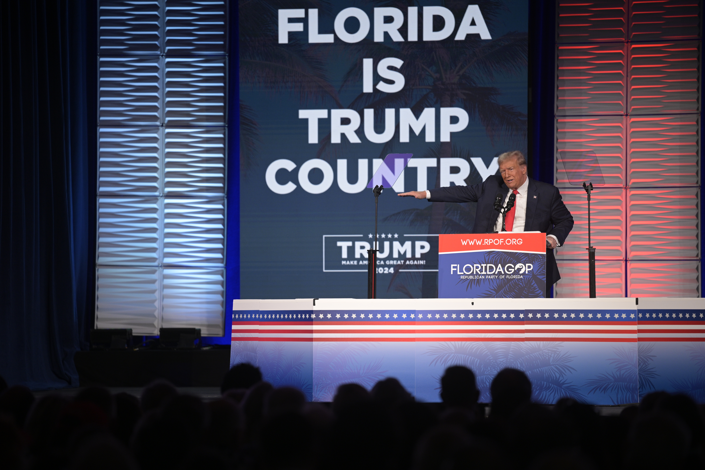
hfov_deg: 10.3
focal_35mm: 200
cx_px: 352
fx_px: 3917
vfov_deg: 6.9
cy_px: 235
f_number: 2.8
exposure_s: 1/400
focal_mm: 200
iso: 800
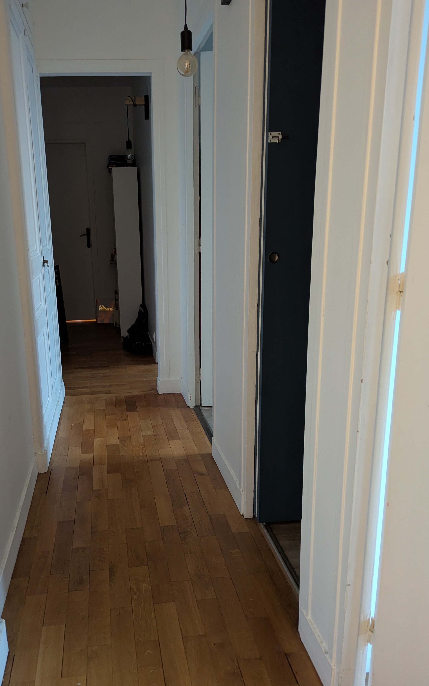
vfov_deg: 66.4
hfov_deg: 44.0
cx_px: 152
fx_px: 524
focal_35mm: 28
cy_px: 357
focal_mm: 6.81
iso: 791
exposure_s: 1/23.8
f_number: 1.85
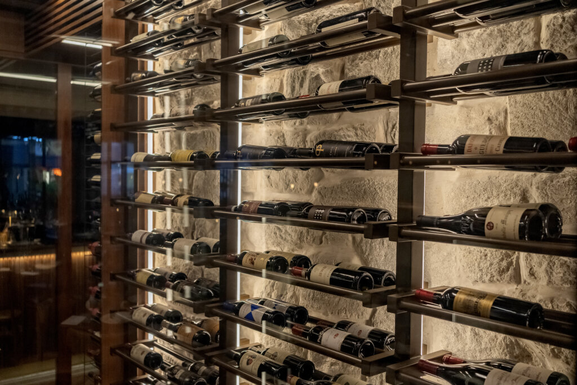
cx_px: 288
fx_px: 561
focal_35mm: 35
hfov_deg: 54.4
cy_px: 192
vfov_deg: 37.9
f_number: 4
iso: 1600
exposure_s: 1/200
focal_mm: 35
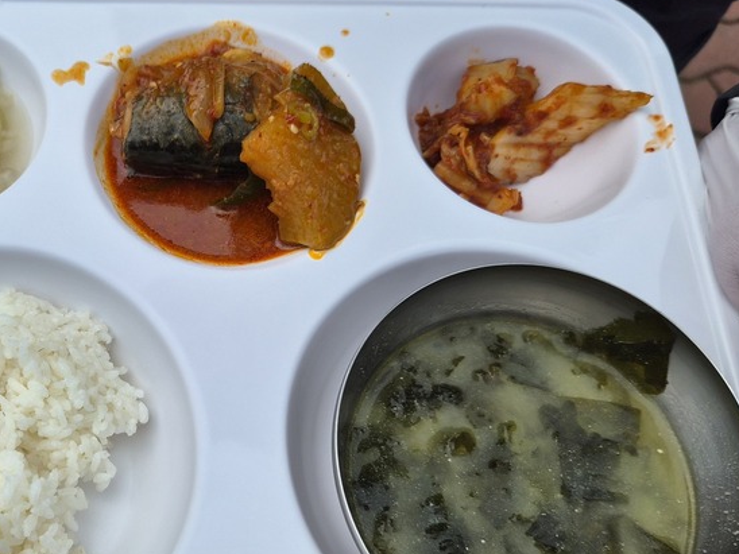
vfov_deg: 34.2
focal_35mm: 42
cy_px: 334
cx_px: 177
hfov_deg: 43.2
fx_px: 897
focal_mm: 5.4
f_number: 1.8
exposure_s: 1/6512
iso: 80
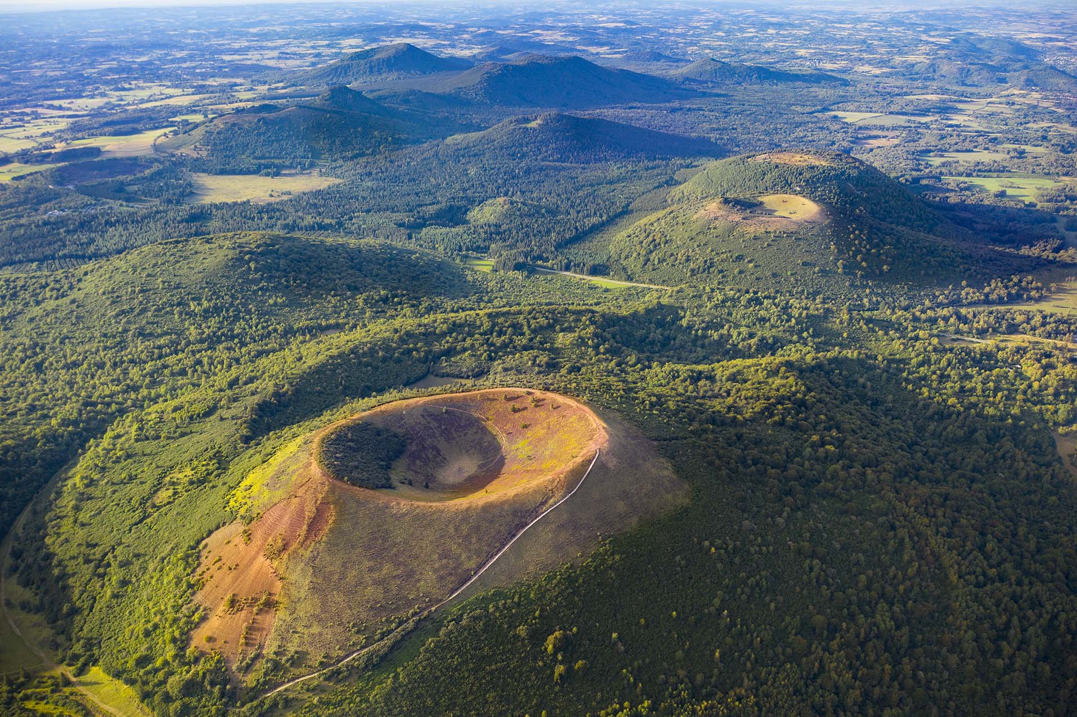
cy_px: 358
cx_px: 538
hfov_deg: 65.5
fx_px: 837
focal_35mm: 28
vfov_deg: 46.4
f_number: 3.5
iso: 100
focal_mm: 10.26
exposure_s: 1/400
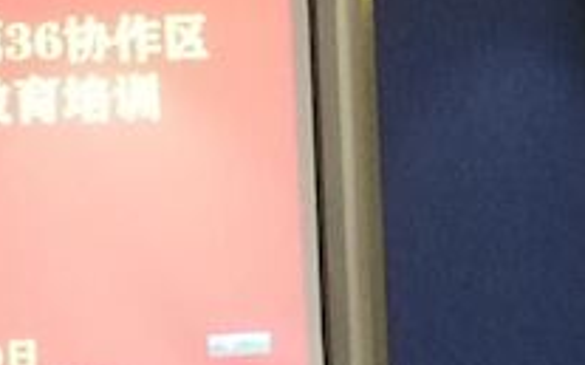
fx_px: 3998
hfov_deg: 8.2
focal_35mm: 251
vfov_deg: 5.2
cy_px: 178
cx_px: 851
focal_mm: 4.04
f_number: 2
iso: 320
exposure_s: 1/33.3
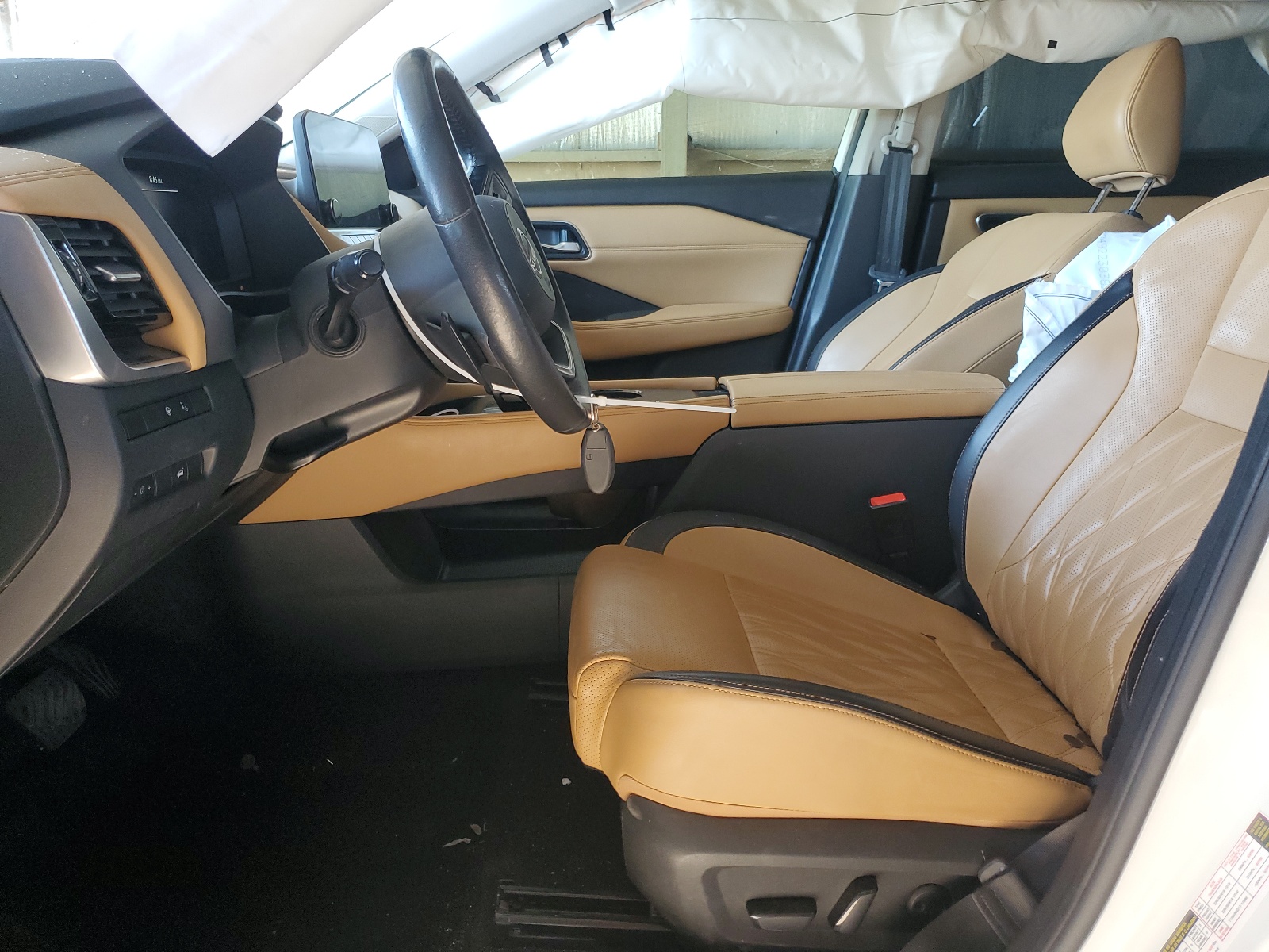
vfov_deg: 53.1
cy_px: 476
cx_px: 634
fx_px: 953
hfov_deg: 67.3
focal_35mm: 26
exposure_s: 1/120
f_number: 1.5
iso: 89
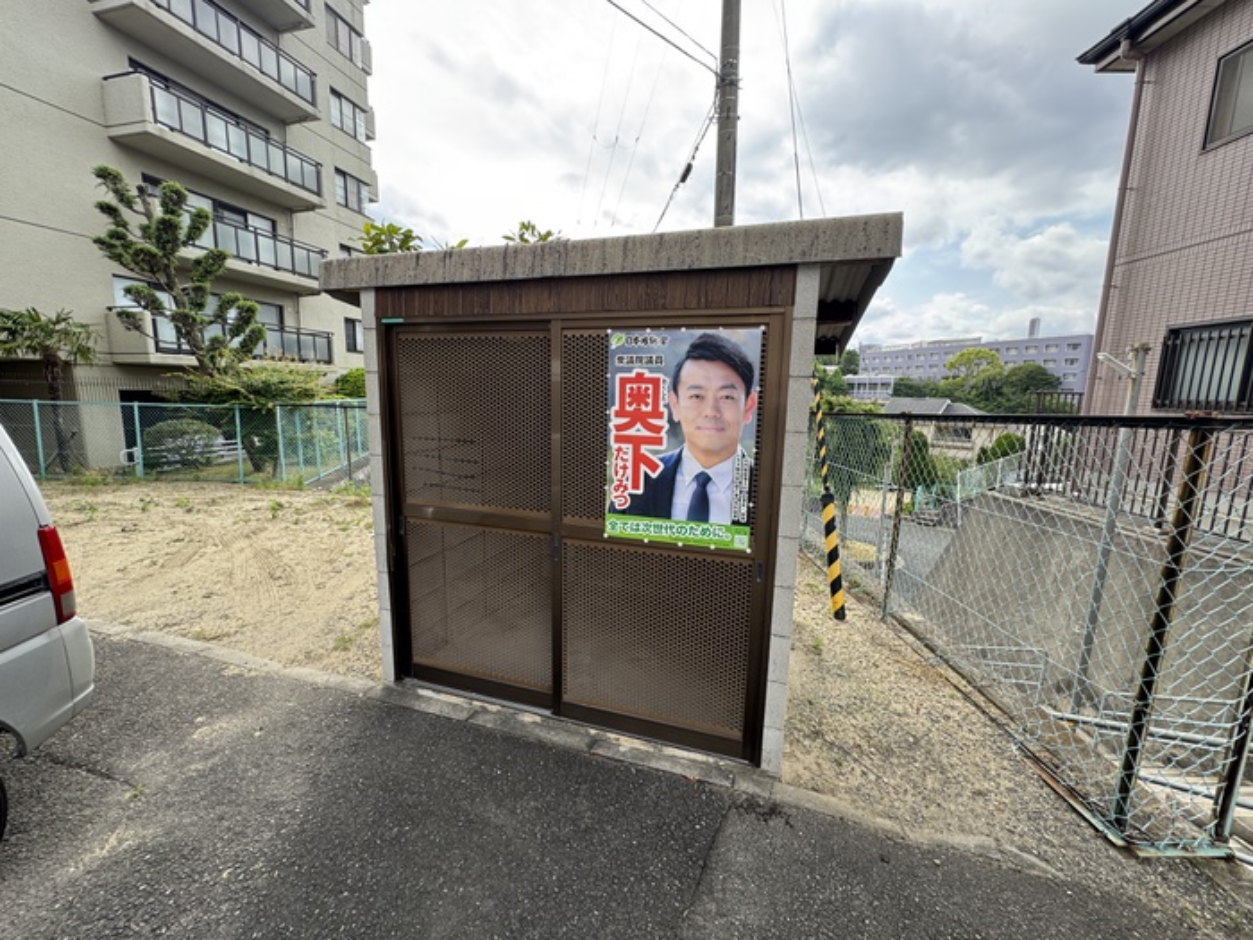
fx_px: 507
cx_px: 626
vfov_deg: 85.7
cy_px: 470
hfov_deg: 102.1
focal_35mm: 14
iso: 40
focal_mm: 2.22
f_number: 2.2
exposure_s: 1/237
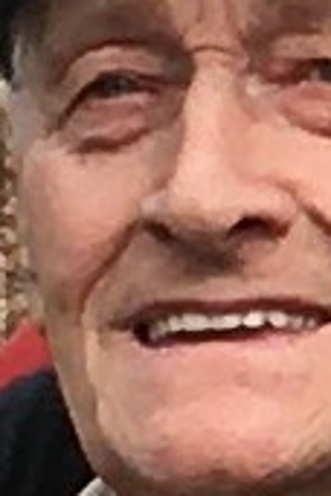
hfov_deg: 16.3
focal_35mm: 83
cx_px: 271
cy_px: 181
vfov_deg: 24.4
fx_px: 1145
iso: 25
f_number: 2.2
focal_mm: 4.15
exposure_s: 1/663
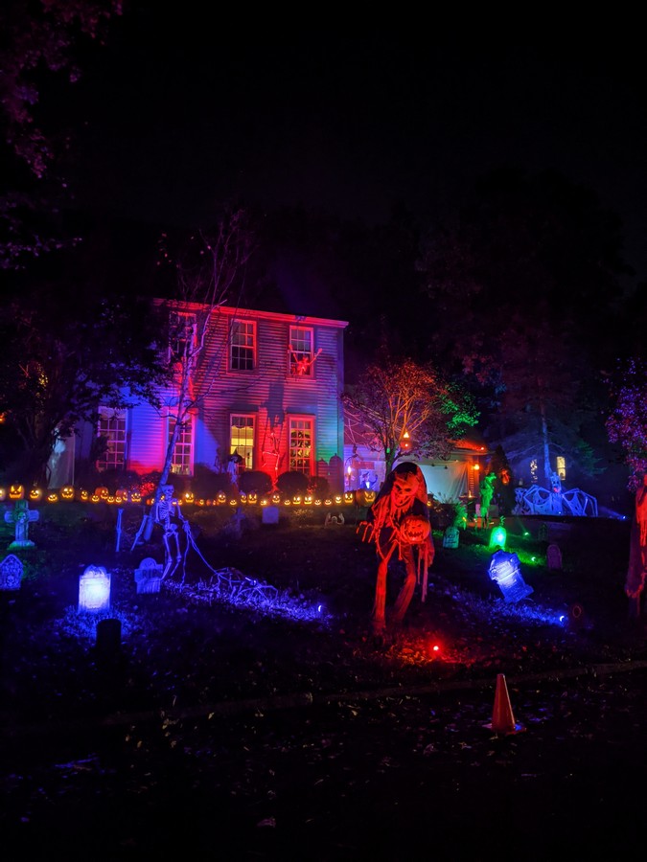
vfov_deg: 65.3
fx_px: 673
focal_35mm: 27
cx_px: 324
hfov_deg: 51.4
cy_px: 431
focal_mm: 4.44
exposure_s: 1/9.23
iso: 198
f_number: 1.8
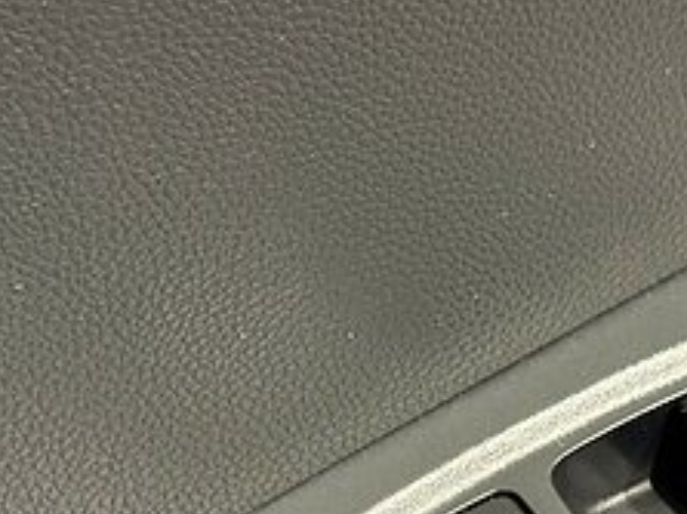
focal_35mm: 118
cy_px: 579
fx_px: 2341
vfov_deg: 12.3
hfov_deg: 16.6
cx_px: 555
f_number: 1.78
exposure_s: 1/31
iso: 320
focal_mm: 6.76
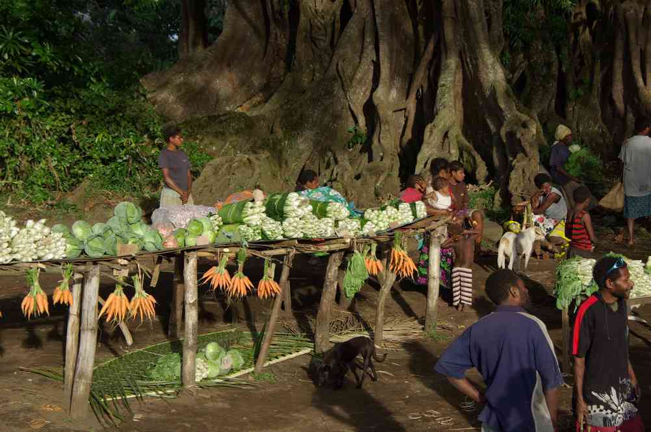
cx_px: 326
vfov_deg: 16.5
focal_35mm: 82
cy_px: 216
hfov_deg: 24.6
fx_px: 1490
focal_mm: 55
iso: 100
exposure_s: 1/125
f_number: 6.7
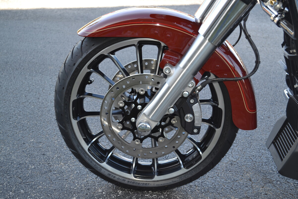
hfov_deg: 38.9
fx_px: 422
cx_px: 149
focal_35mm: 51
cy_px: 100
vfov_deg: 26.5
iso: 100
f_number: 5
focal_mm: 34
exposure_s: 1/60
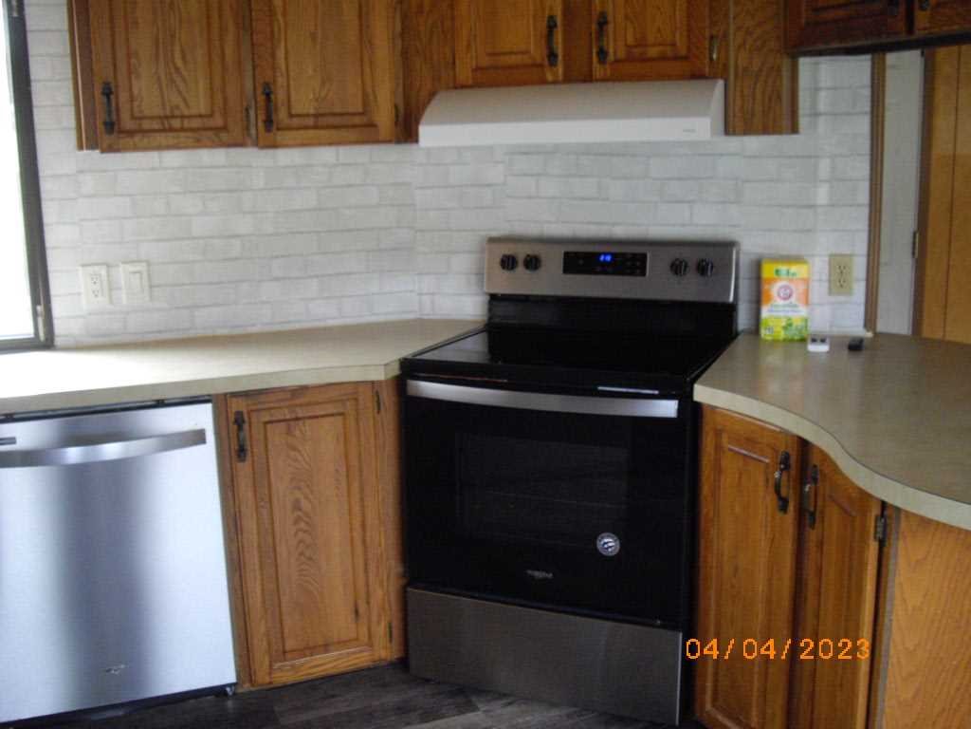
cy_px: 364
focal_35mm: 38
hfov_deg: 49.0
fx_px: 1066
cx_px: 486
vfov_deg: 37.7
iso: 400
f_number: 2.8
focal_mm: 7.9
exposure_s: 1/50
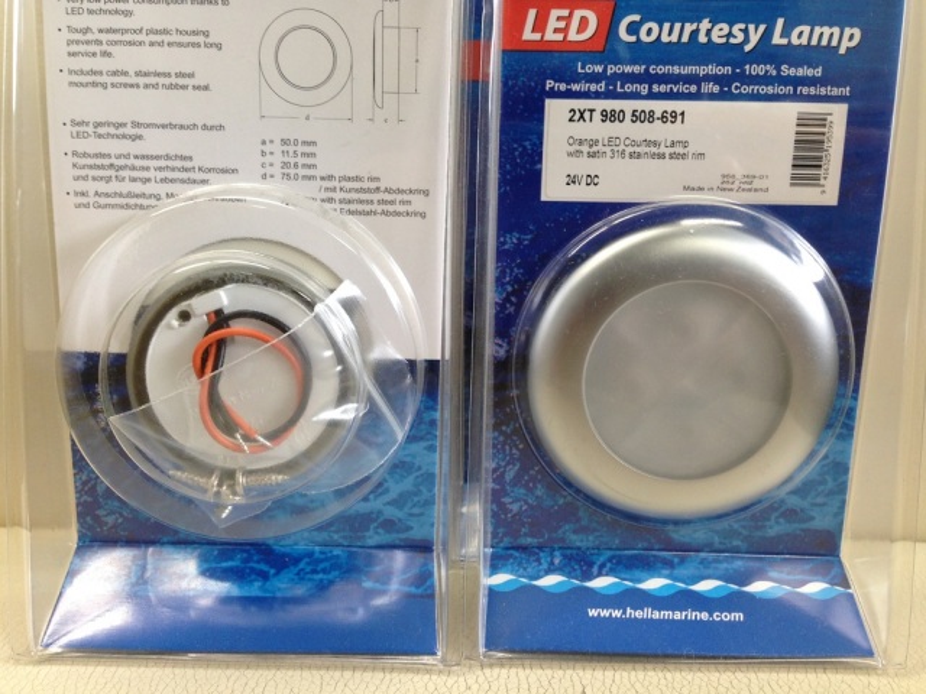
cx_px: 463
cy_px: 347
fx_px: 883
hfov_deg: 55.4
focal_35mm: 33
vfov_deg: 42.9
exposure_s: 1/40
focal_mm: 4.12
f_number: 2.4
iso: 64
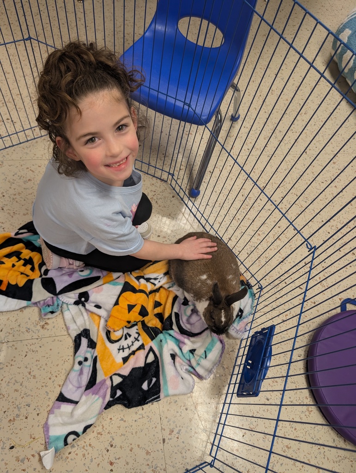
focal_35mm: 24
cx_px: 178
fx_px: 328
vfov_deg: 71.5
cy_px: 236
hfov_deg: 56.9
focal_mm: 6.9
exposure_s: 1/120
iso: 241
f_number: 1.68
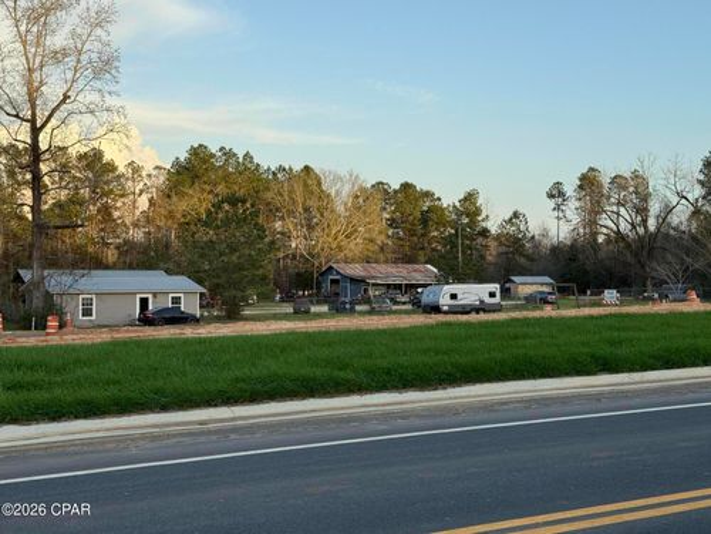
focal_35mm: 48
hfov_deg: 39.7
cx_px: 356
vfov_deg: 30.3
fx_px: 986
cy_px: 267
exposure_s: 1/1285
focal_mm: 6.76
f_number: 1.78
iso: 64
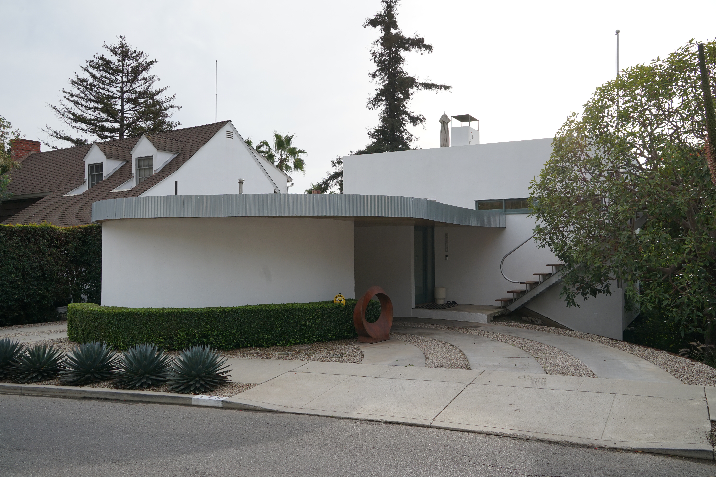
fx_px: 617
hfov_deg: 60.3
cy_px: 238
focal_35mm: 31
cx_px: 358
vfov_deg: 42.3
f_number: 9
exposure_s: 1/320
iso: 250
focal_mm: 31
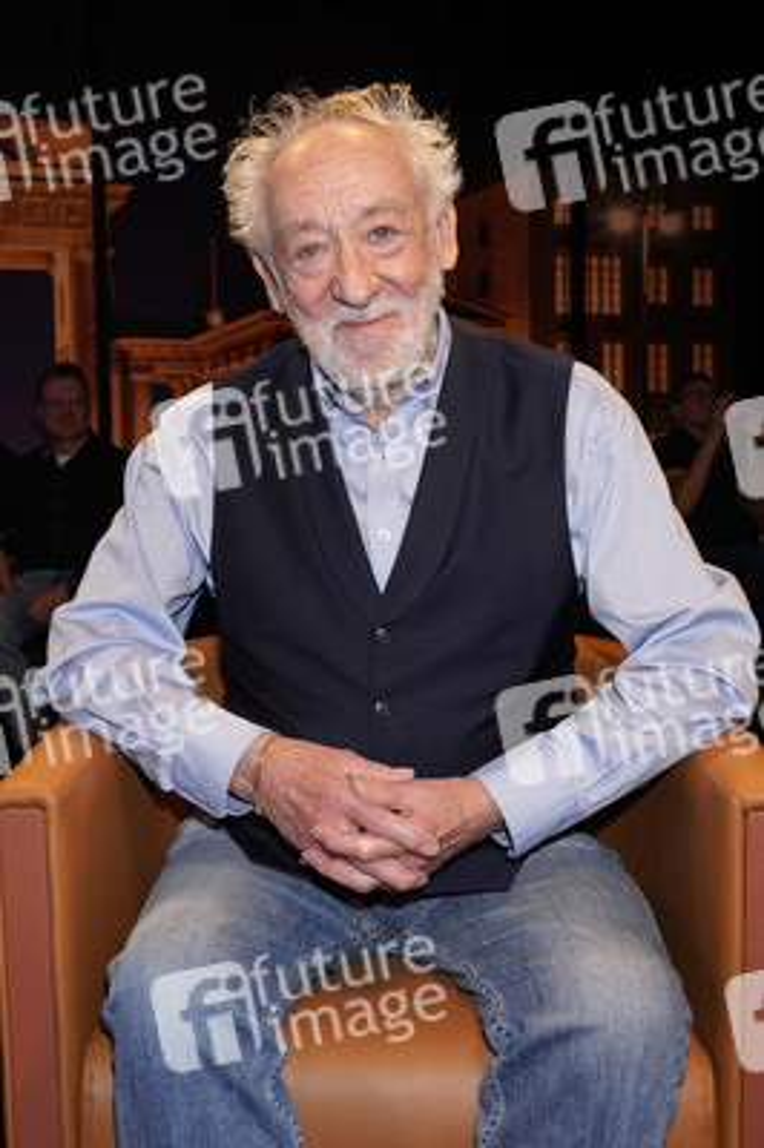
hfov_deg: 43.5
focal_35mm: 30
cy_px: 574
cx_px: 382
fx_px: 957
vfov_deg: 62.0
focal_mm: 30
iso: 1250
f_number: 8
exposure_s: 1/60
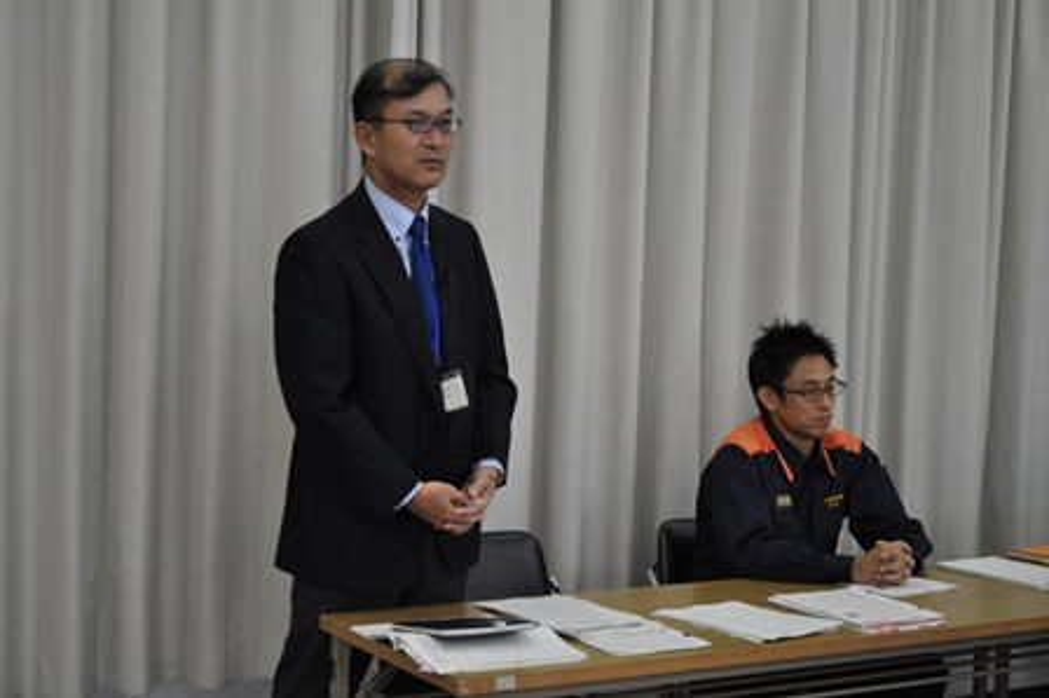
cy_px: 349
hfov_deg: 33.4
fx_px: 1747
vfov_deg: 22.6
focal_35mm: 60
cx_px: 524
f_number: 5.3
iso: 560
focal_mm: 40
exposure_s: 1/60
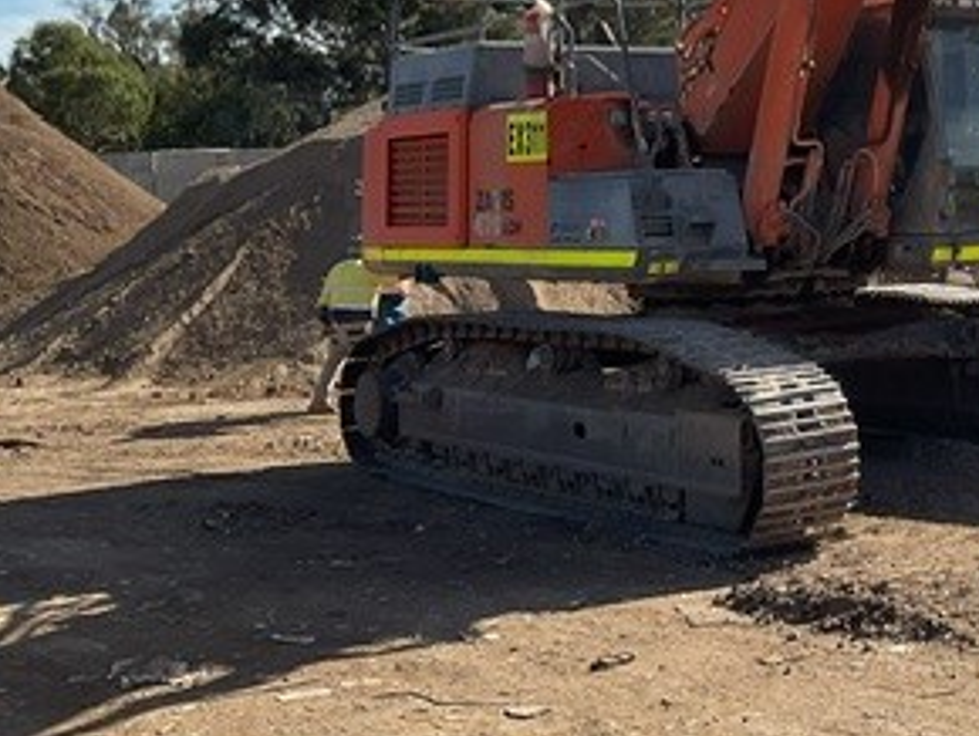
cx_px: 1077
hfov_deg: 27.6
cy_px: -17
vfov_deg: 22.0
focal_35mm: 64
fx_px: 1812
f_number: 1.8
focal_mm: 3
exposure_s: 1/2227
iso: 16
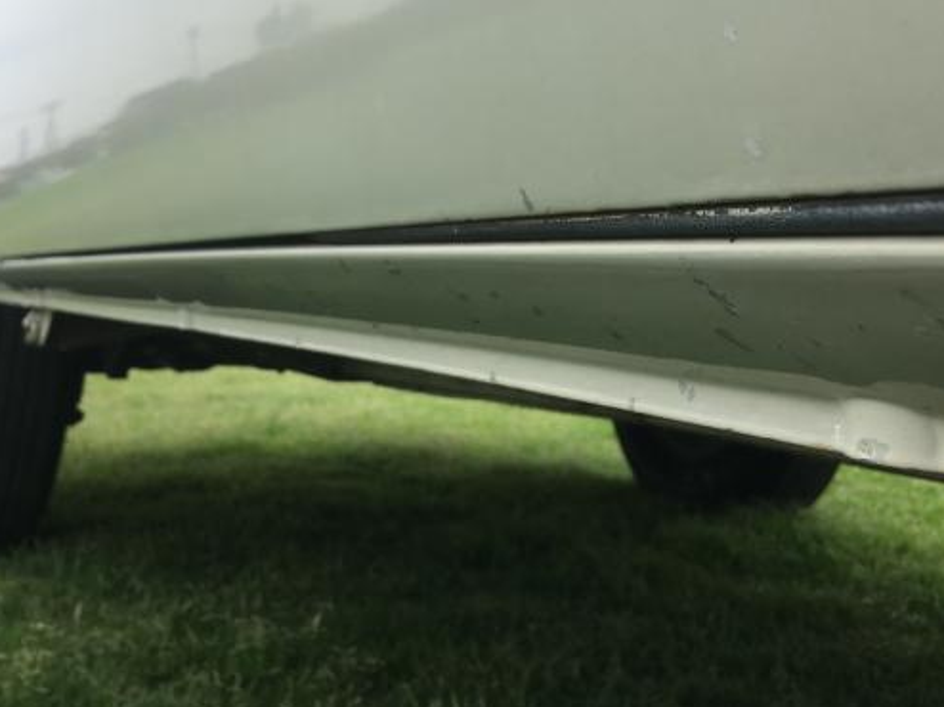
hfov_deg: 42.9
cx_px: 431
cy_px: 185
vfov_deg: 32.3
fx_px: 1199
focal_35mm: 44
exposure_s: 1/418
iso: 25
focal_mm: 4.15
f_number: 2.2
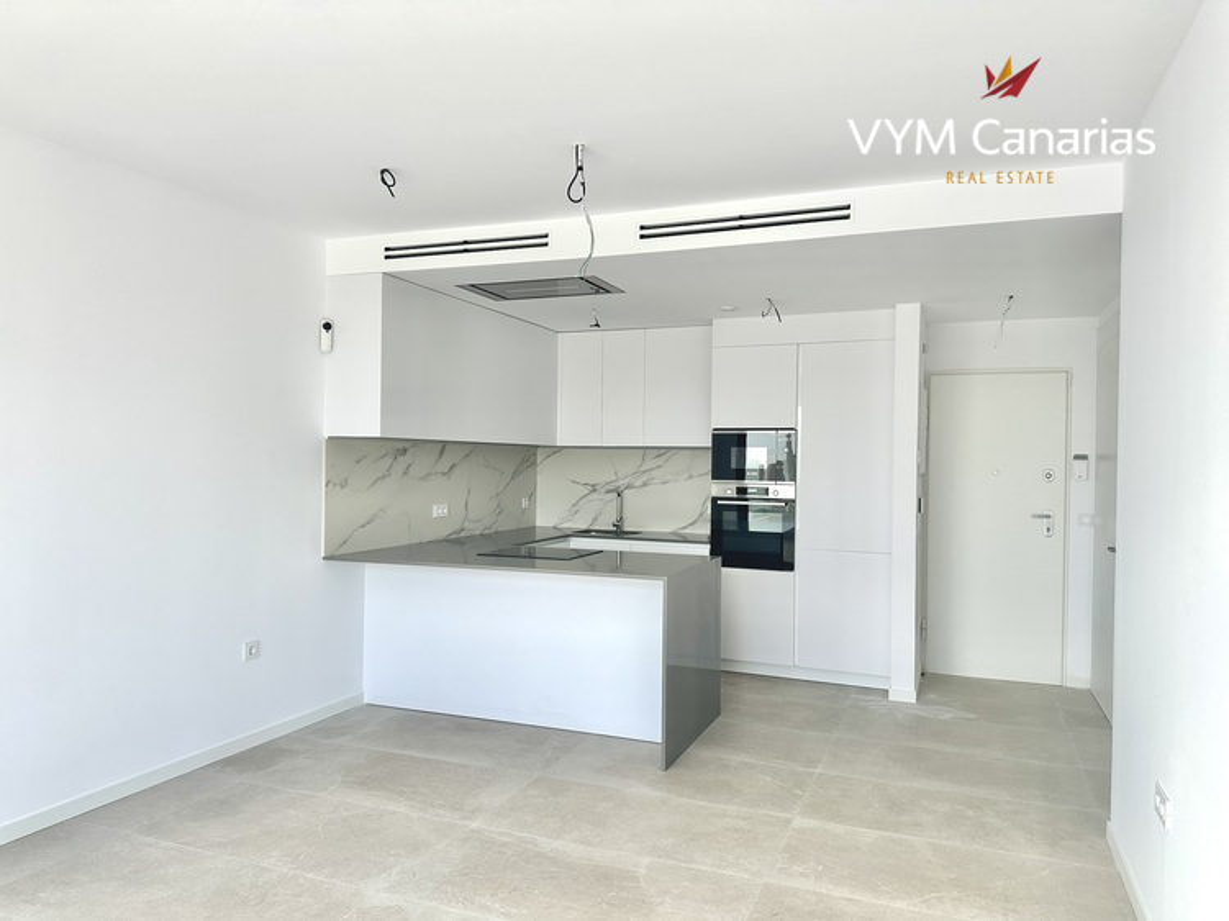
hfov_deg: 71.6
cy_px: 460
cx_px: 614
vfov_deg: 56.8
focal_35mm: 24
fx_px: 852
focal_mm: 6.86
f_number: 1.78
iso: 80
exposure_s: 1/448
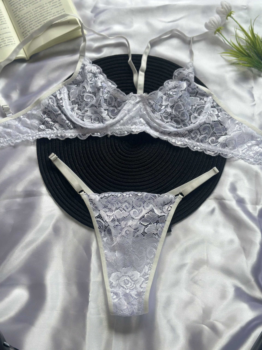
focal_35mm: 48
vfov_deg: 39.7
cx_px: 131
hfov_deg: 30.3
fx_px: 484
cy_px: 175
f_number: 1.78
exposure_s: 1/612
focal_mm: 6.86
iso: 80
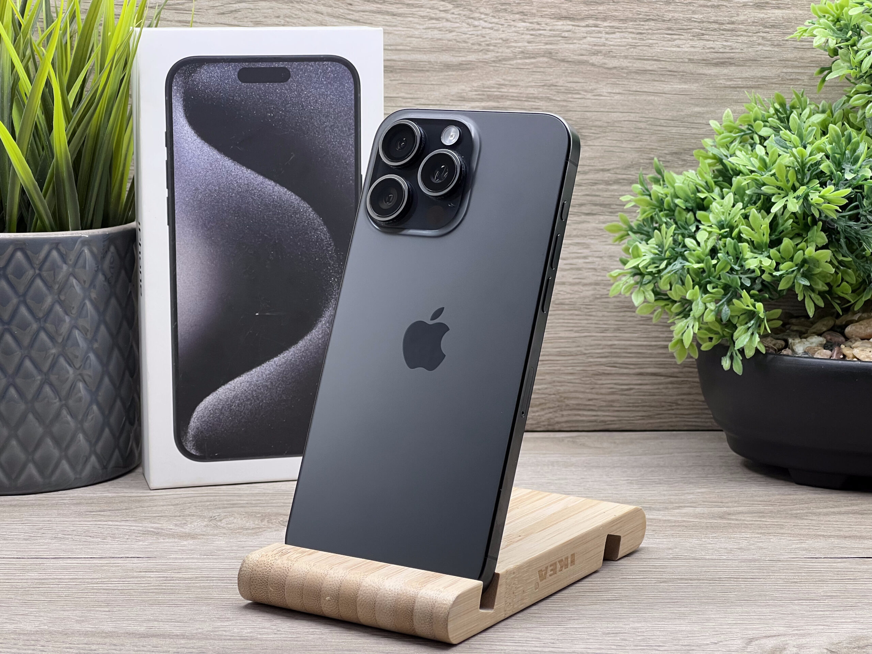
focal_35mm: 77
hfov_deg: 25.3
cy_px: 327
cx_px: 436
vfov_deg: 19.1
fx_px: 1940
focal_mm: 9
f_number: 2.8
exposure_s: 1/100
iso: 100
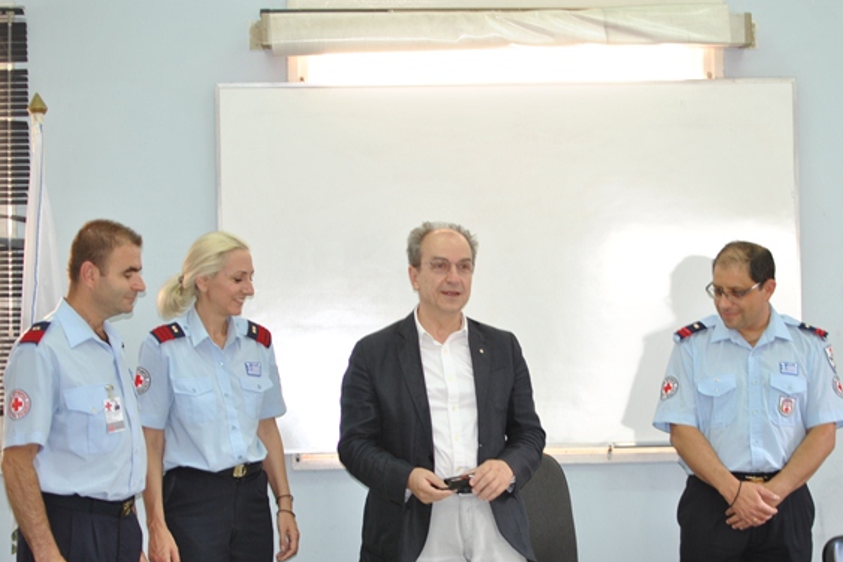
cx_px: 464
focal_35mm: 70
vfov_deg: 19.5
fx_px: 1631
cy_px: 372
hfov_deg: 29.0
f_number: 1.8
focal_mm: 35
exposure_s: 1/25
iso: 100
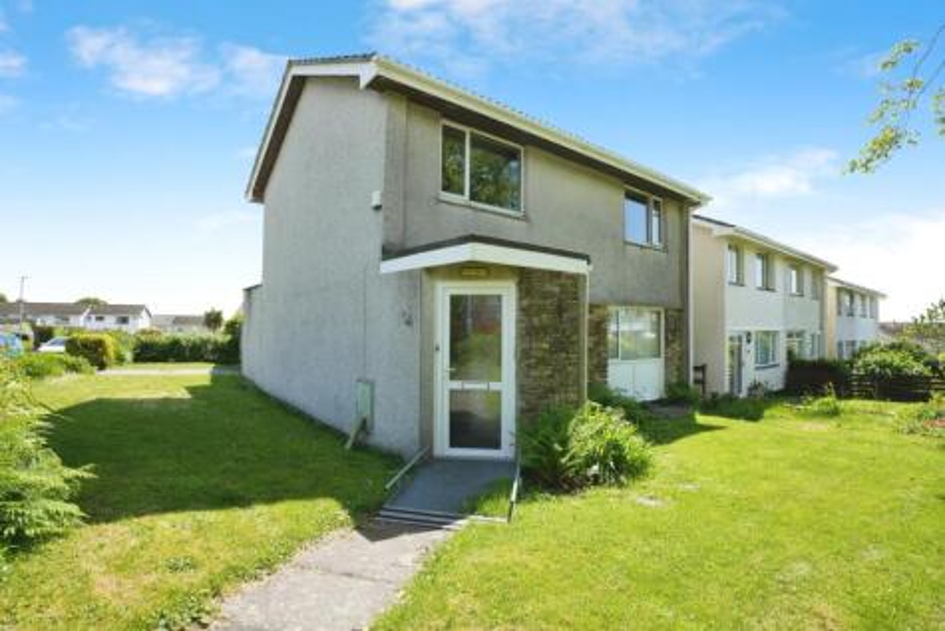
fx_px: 420
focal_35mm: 16
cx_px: 472
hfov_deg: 96.7
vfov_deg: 73.8
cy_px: 316
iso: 2000
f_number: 9
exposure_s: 1/1600
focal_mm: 16
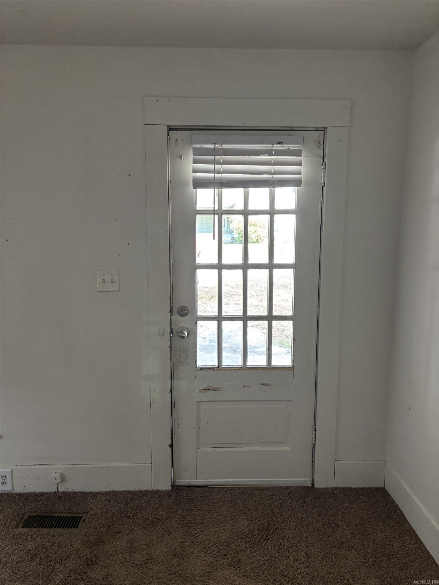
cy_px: 292
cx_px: 220
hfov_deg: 53.1
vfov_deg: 67.3
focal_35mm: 26
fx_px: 440
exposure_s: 1/60
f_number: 1.6
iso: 250
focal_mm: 5.96
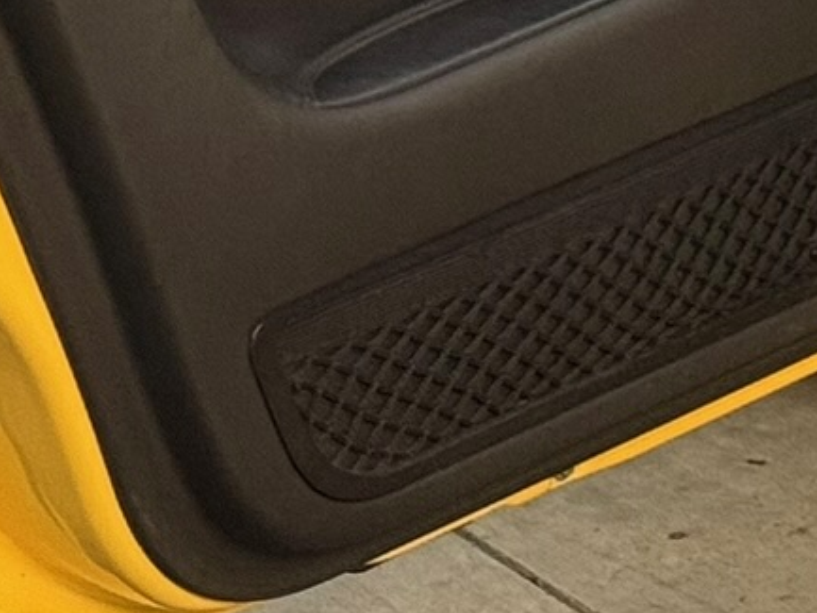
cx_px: 1383
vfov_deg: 6.5
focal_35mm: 227
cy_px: -166
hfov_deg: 8.4
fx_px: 5359
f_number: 1.78
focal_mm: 6.76
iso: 320
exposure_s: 1/33
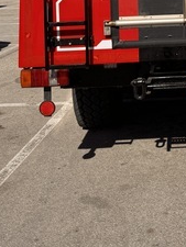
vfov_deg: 27.0
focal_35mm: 64
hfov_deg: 21.8
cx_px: 201
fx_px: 458
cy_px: -45
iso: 80
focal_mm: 6.76
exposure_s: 1/7092
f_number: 1.78
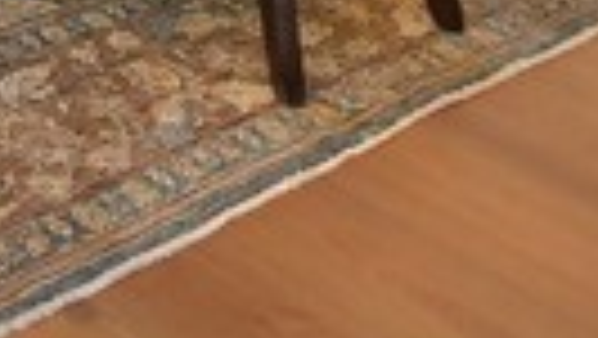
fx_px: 1333
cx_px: -508
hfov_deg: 18.8
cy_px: -703
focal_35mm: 84
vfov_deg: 10.2
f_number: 5.6
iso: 1600
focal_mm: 8
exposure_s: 1/80
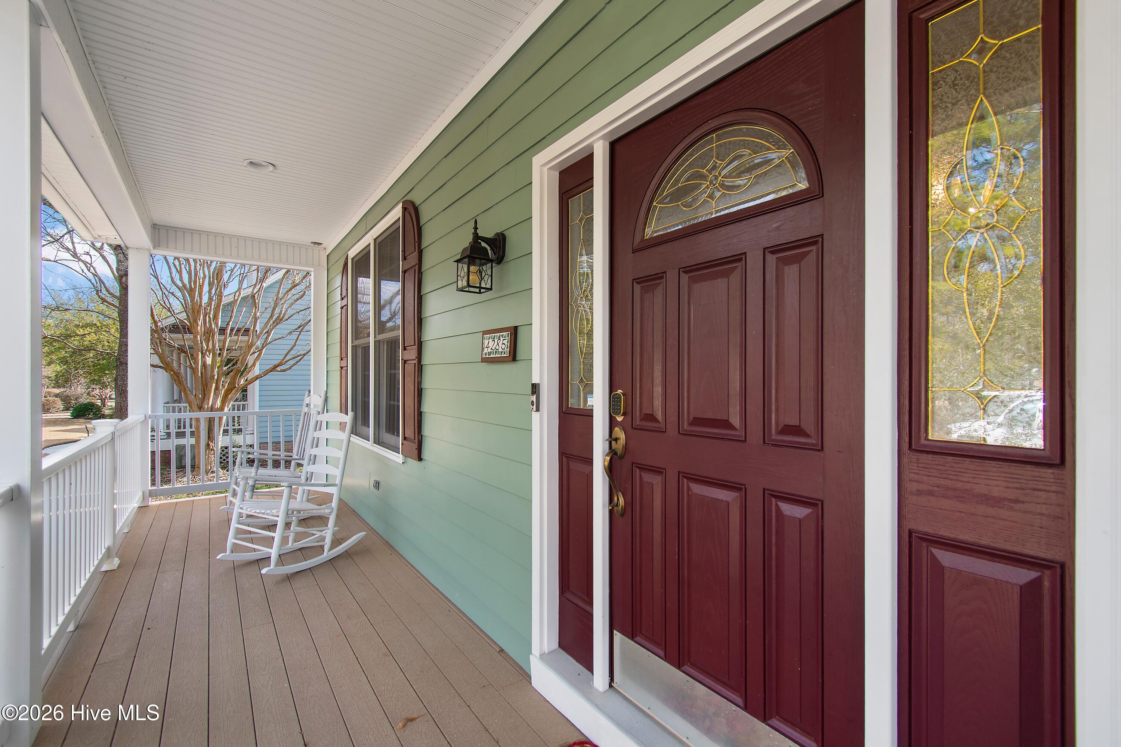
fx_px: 467
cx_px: 560
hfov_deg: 100.4
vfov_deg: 77.3
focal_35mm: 15
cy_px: 374
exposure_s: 1/100
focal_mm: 10
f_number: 5
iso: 100
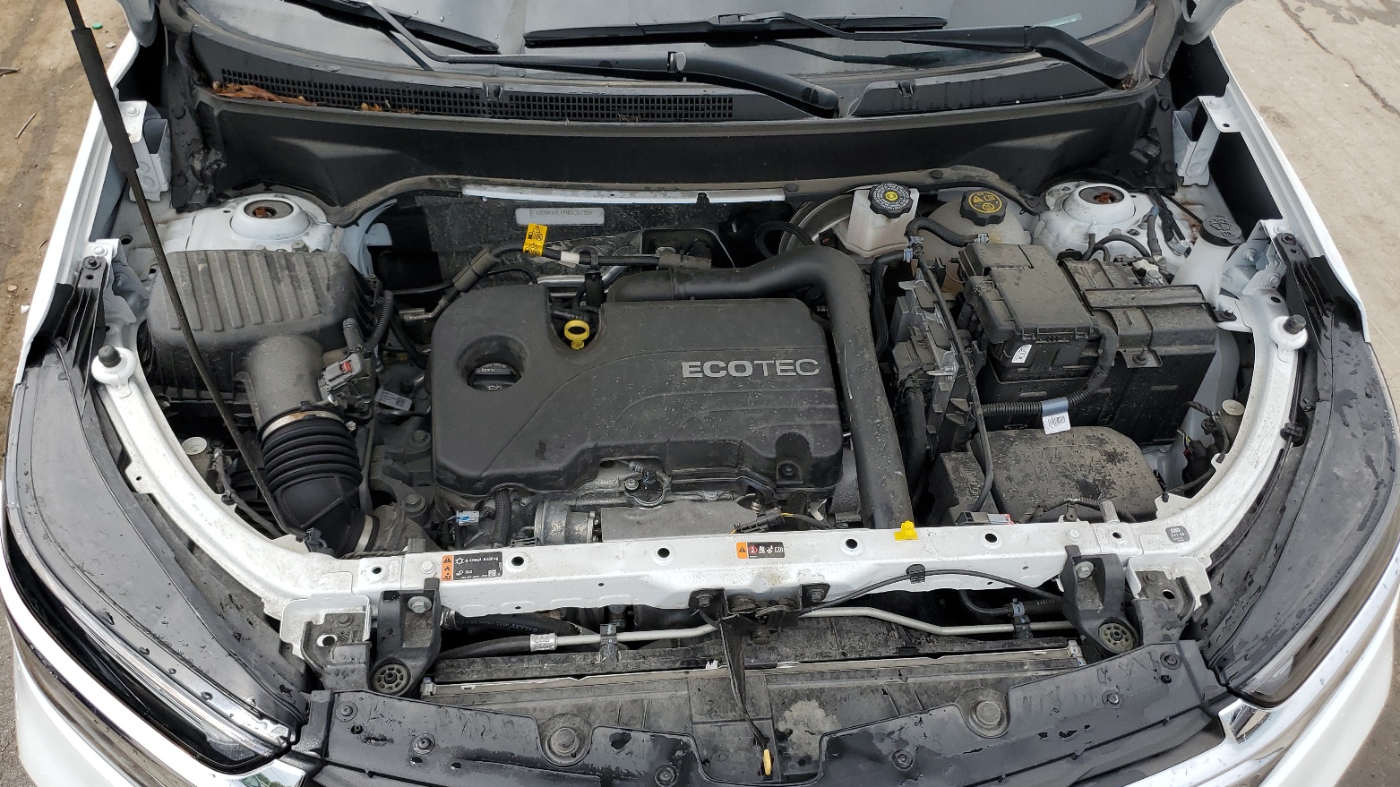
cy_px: 432
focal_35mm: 29
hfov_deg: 66.1
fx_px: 1076
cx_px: 697
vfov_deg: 40.1
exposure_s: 1/2500
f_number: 1.5
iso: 50
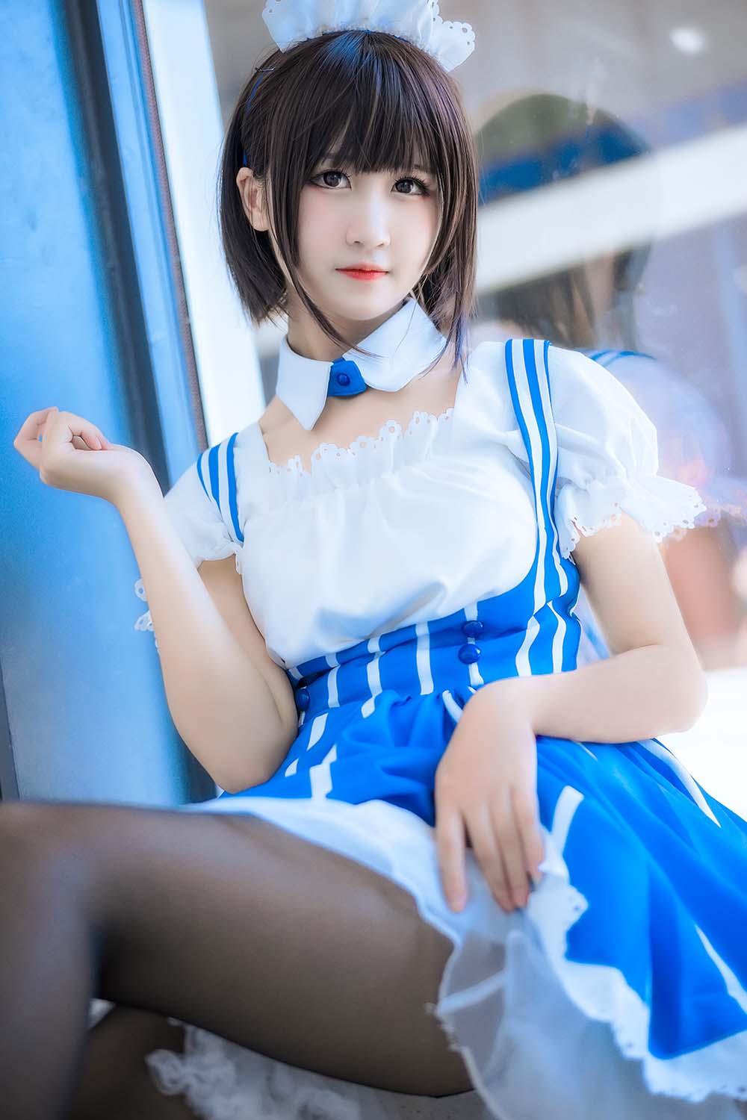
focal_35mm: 55
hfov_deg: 24.6
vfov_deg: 36.2
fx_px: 1712
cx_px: 374
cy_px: 560
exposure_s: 1/160
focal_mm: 55
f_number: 2
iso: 160
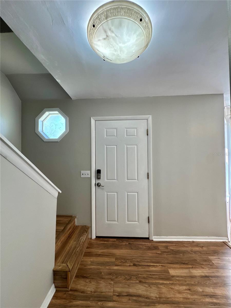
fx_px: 125
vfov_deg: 102.1
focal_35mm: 14
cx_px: 116
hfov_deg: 85.7
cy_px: 154
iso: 320
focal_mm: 2.22
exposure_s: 1/120
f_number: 2.2
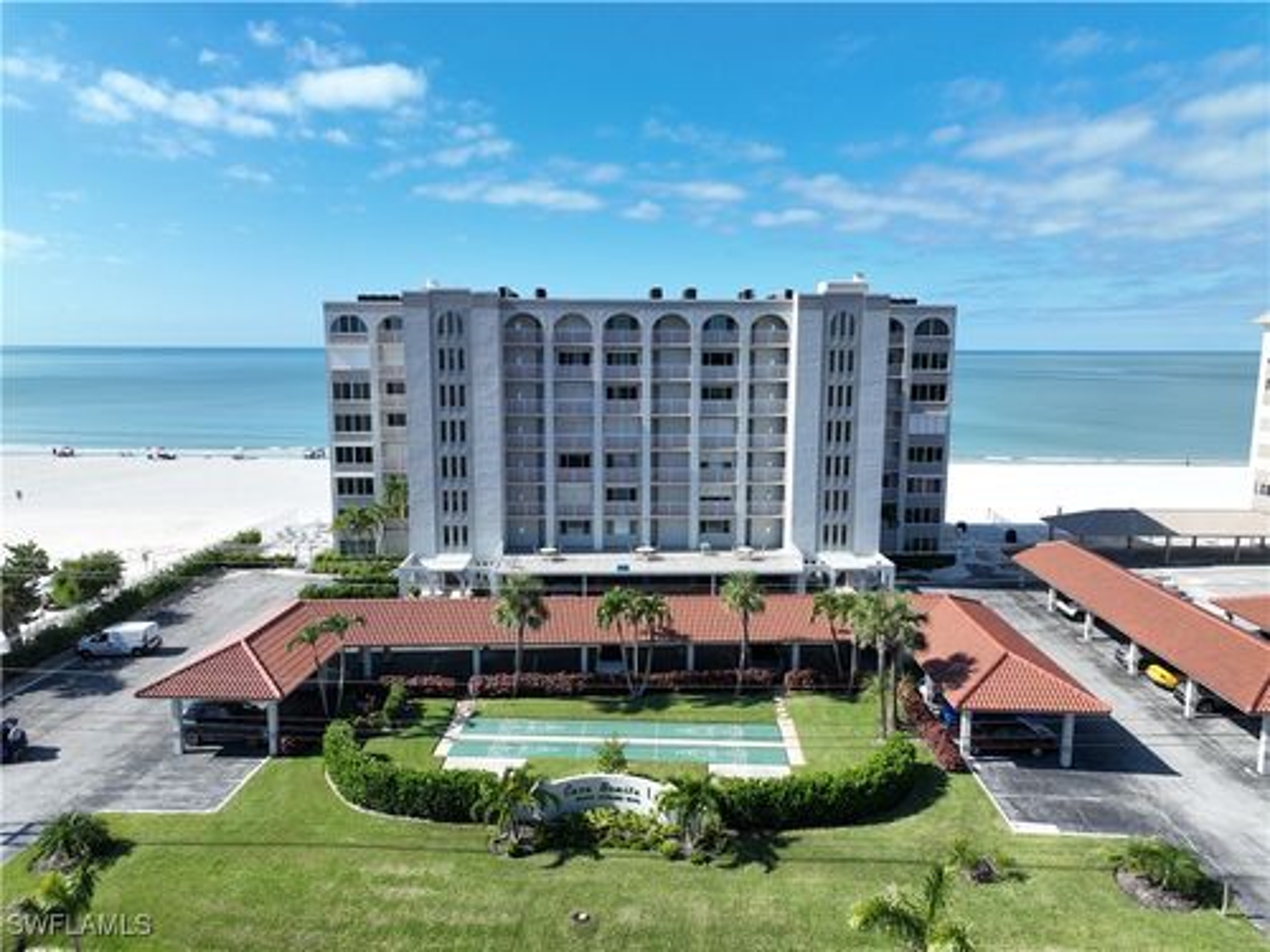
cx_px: 635
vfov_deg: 56.8
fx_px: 881
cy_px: 476
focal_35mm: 24
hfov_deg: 71.6
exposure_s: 1/1600
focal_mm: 12.29
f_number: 2.8
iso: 130
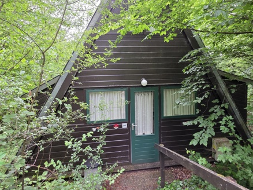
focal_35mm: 19
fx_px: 139
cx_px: 134
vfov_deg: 67.9
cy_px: 75
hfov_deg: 84.6
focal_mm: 2.2
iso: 200
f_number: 1.9
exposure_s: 1/100
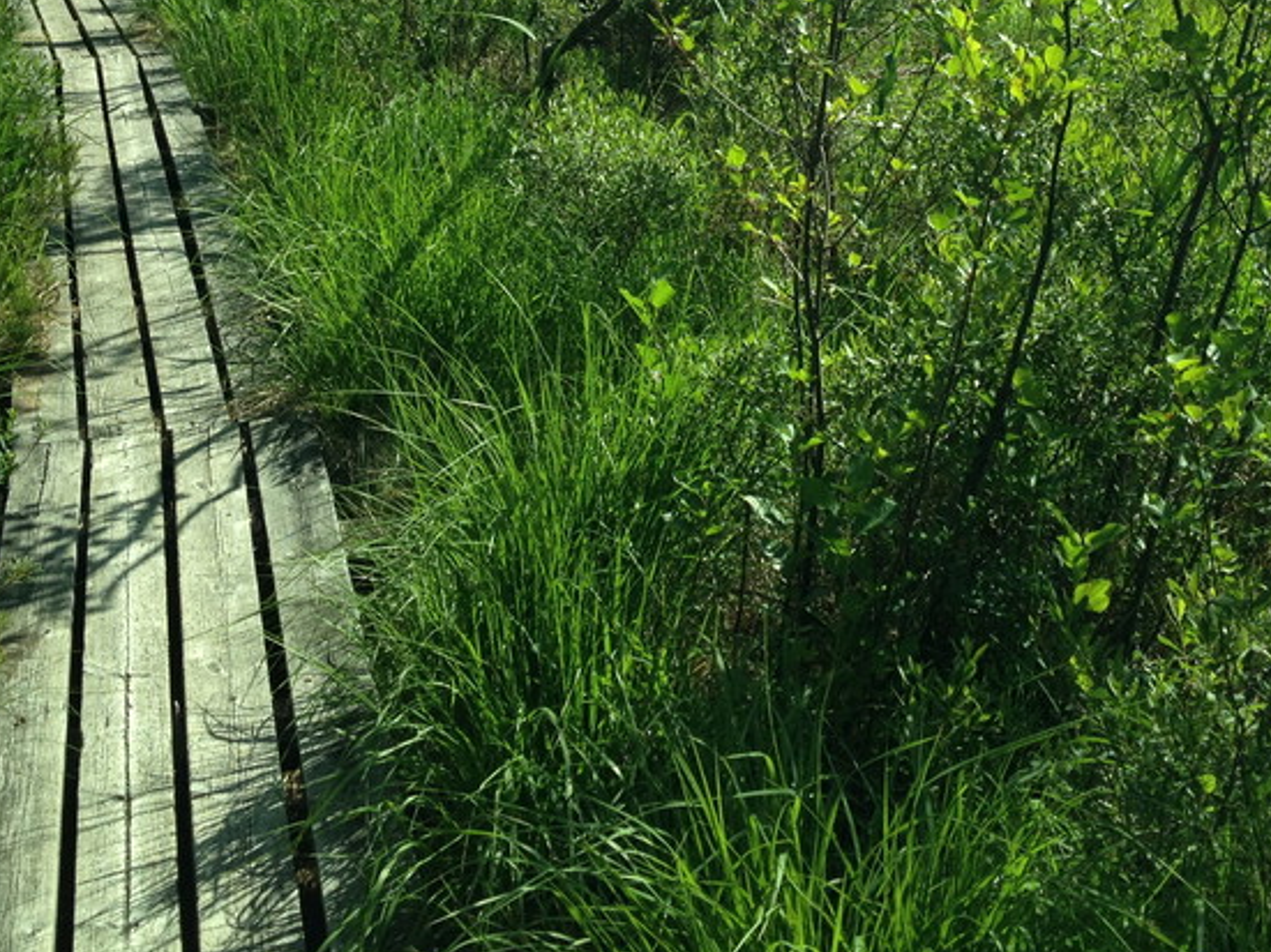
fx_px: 2239
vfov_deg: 23.5
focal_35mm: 61
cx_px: 671
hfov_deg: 31.7
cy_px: 134
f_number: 2.4
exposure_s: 1/1022
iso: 50
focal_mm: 4.28
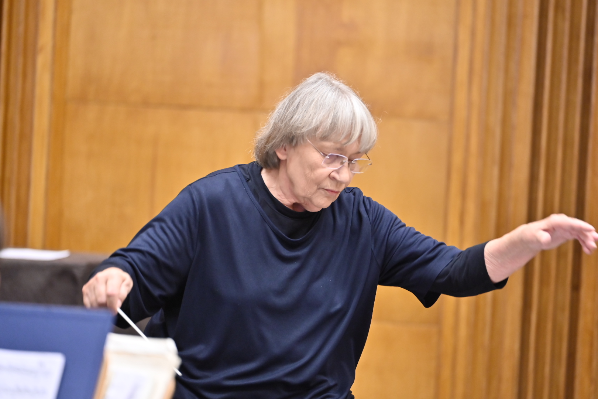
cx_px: 299
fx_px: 2408
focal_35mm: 145
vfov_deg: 9.5
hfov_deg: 14.2
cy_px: 200
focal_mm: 145
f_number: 2.8
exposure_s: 1/200
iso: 2200
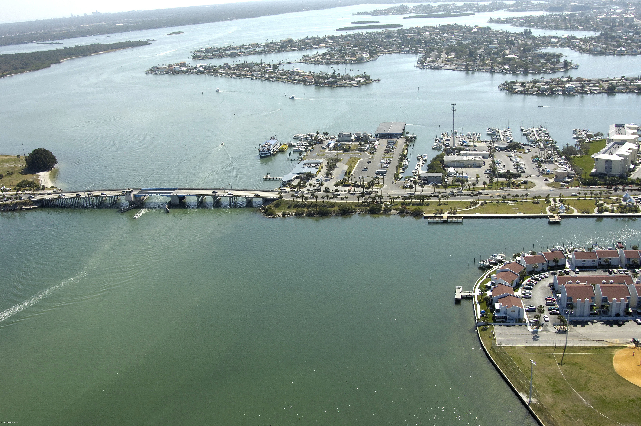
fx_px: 640
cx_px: 320
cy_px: 213
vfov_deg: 36.8
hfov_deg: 53.2
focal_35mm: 36
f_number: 7.1
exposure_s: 1/1000
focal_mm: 24
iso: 400
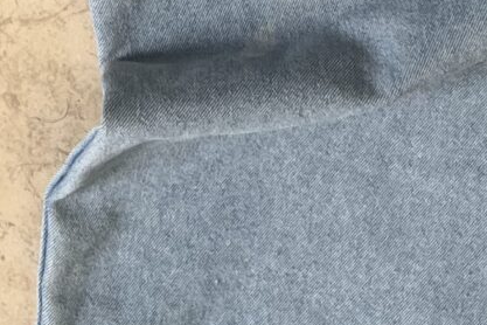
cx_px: -93
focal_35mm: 166
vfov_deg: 7.4
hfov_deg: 12.1
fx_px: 2245
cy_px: -594
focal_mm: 5.7
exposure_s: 1/121
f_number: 1.5
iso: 32
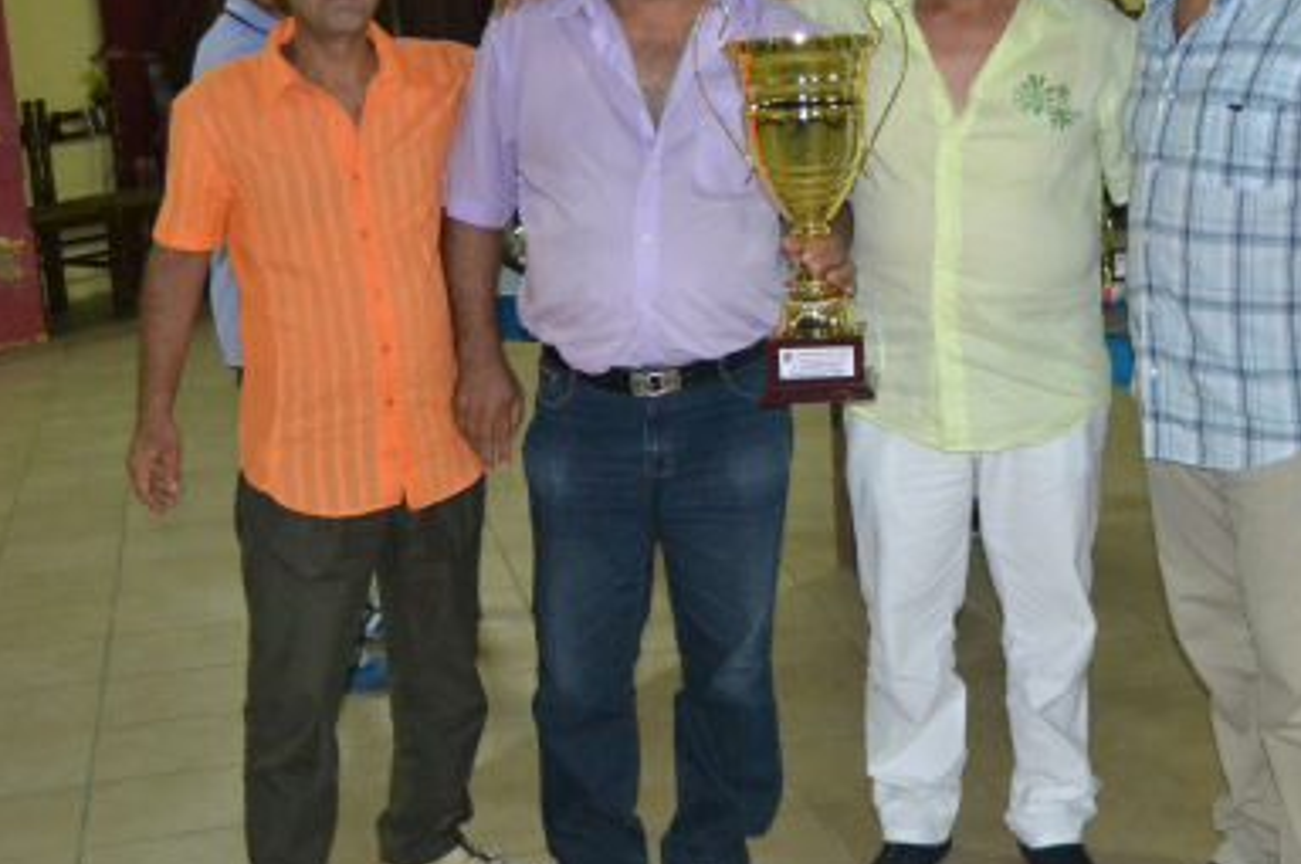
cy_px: 357
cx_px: 877
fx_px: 2166
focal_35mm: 60
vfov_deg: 22.5
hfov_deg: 33.1
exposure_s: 1/60
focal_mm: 26
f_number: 4
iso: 3200
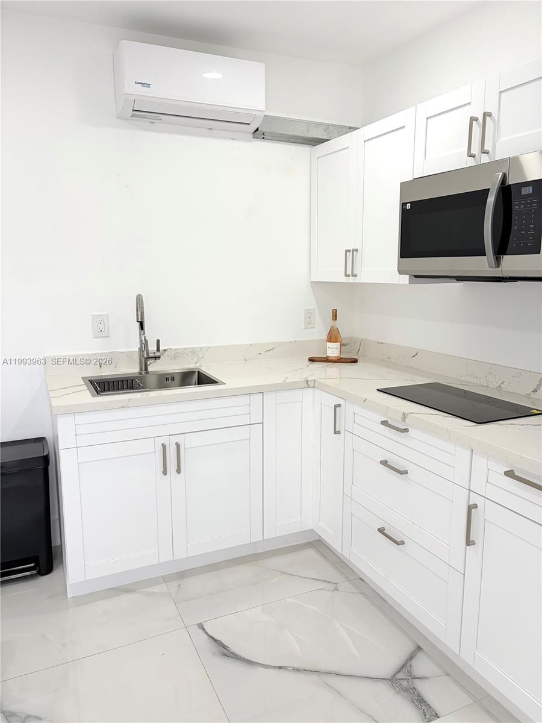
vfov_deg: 67.3
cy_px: 362
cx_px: 271
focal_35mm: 26
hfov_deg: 53.1
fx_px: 543
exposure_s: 1/120
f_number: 1.6
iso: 32
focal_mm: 5.96
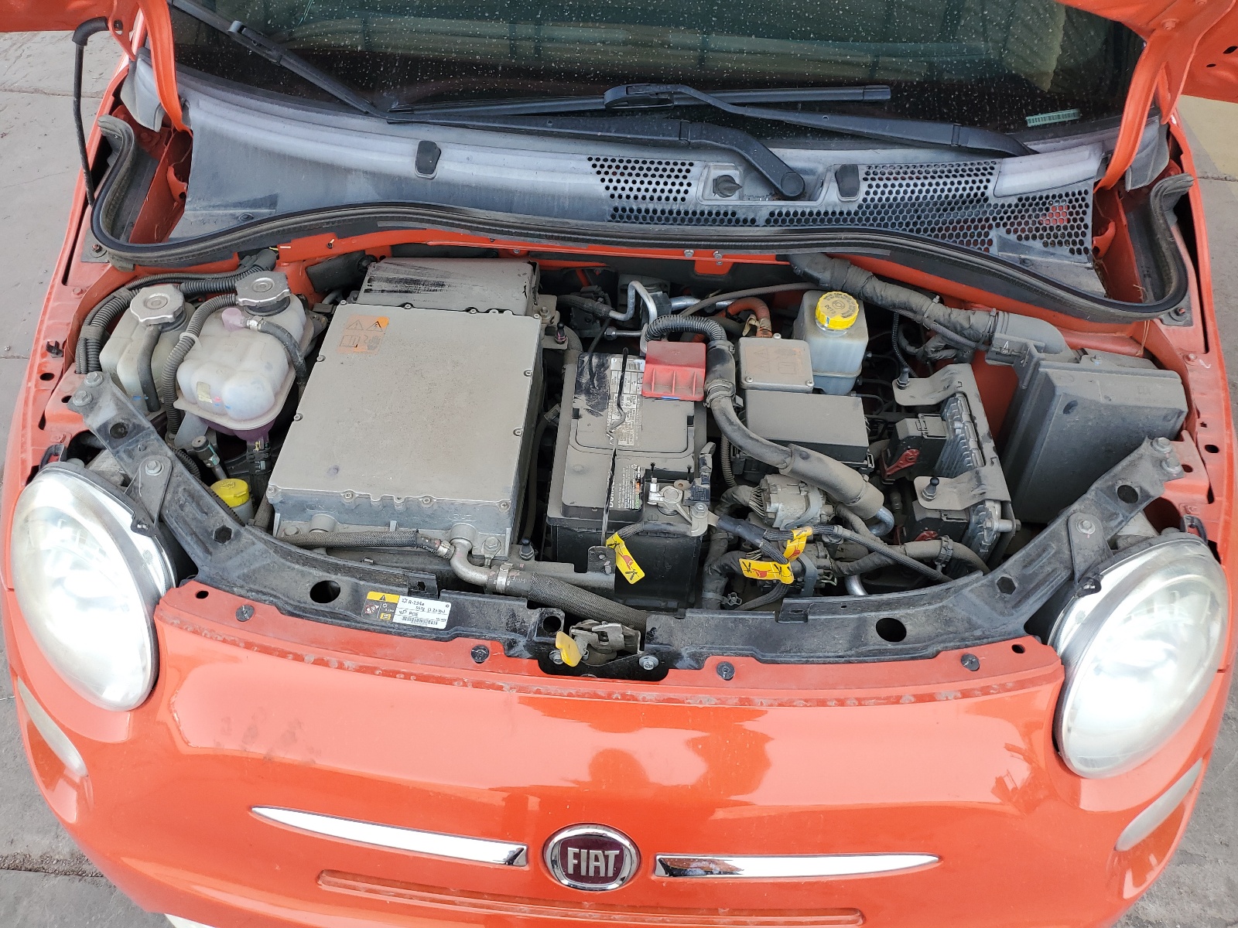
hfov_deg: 67.3
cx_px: 619
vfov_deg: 53.1
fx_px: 930
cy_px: 464
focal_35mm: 26
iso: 50
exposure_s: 1/385
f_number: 1.5
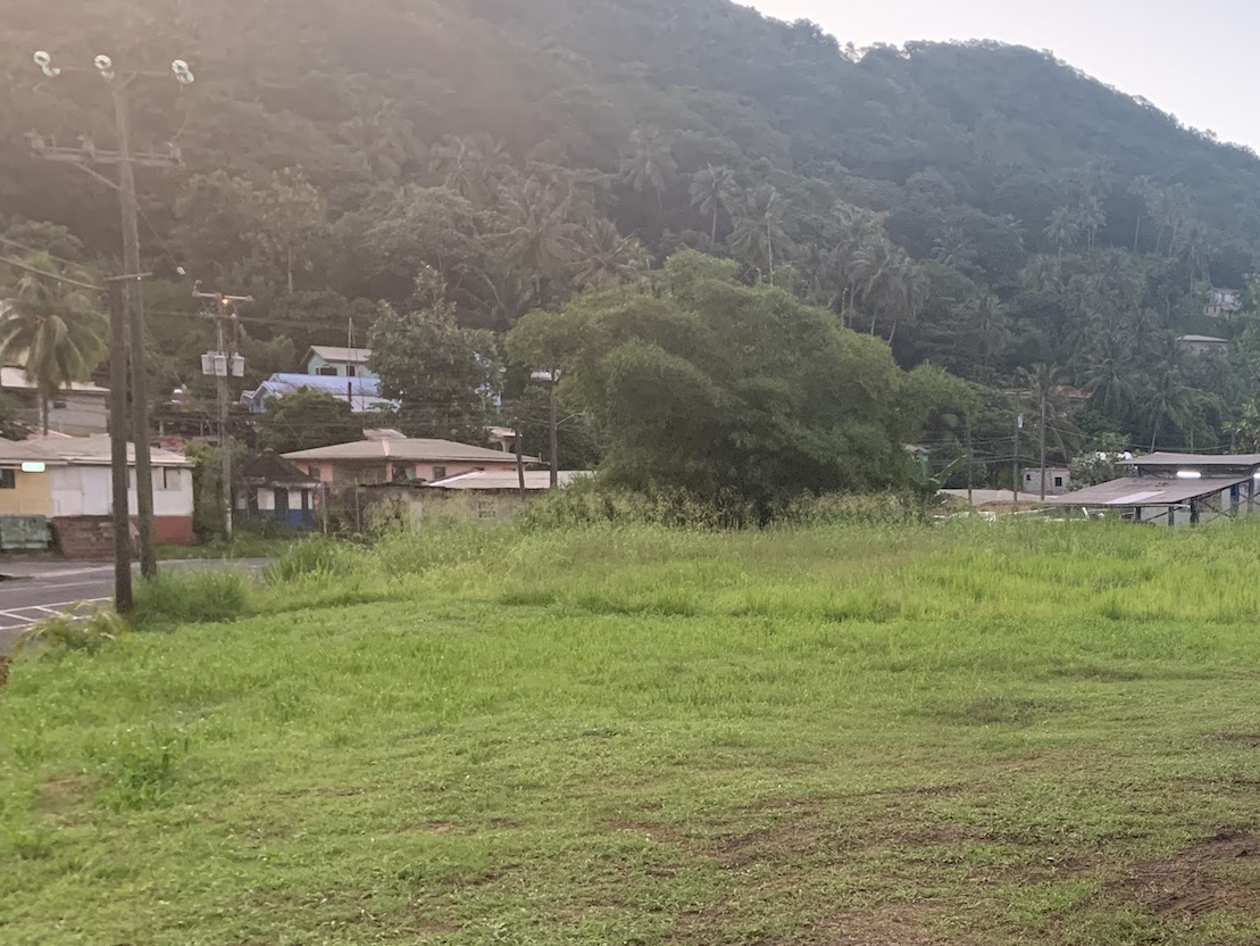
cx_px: 1086
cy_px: 648
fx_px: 1638
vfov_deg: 31.9
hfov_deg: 39.6
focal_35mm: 45
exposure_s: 1/60
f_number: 1.8
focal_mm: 4.25
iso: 320
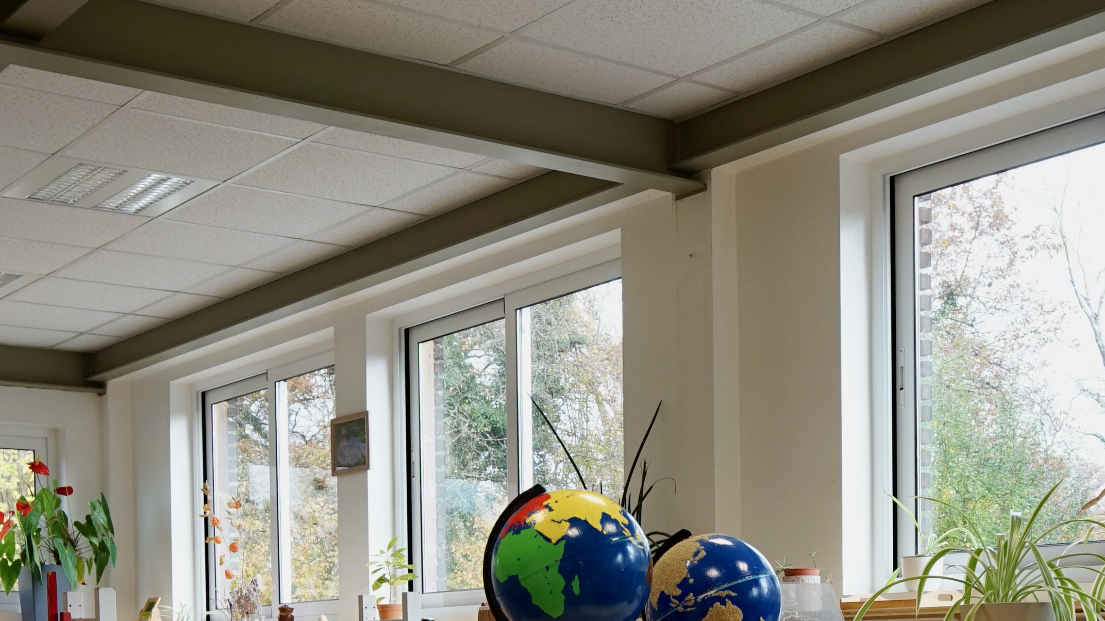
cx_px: 663
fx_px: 1699
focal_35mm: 58
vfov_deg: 19.5
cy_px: 752
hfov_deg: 35.9
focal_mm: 21
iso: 200
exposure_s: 1/15
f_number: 8
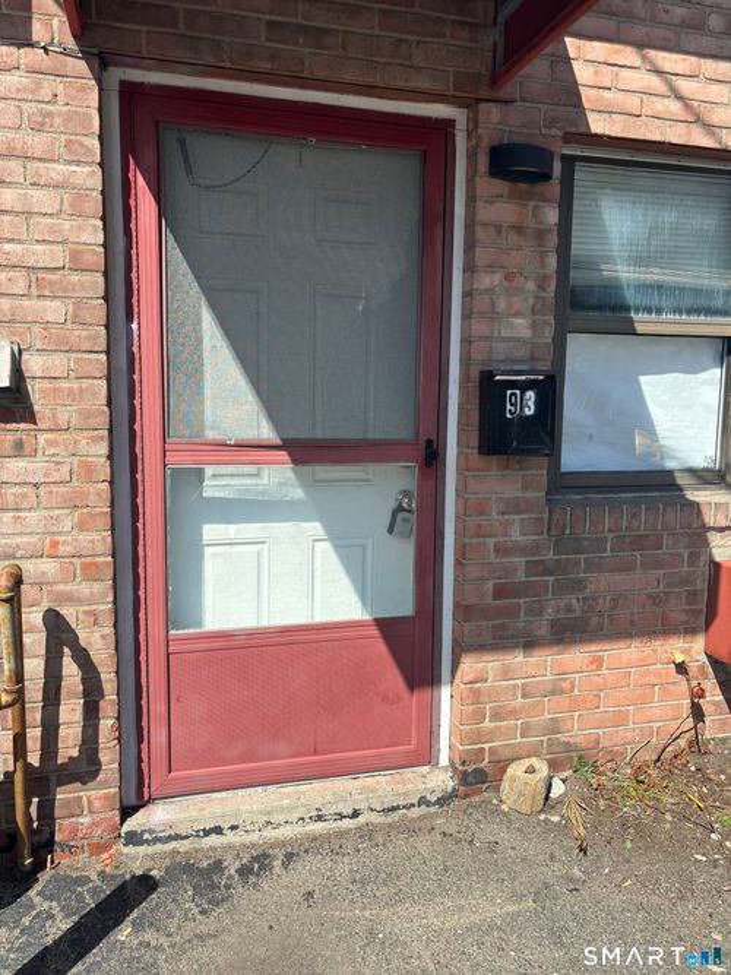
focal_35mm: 26
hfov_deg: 53.0
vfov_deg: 67.3
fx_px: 732
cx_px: 366
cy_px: 488
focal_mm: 5.96
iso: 50
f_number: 1.6
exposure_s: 1/2639
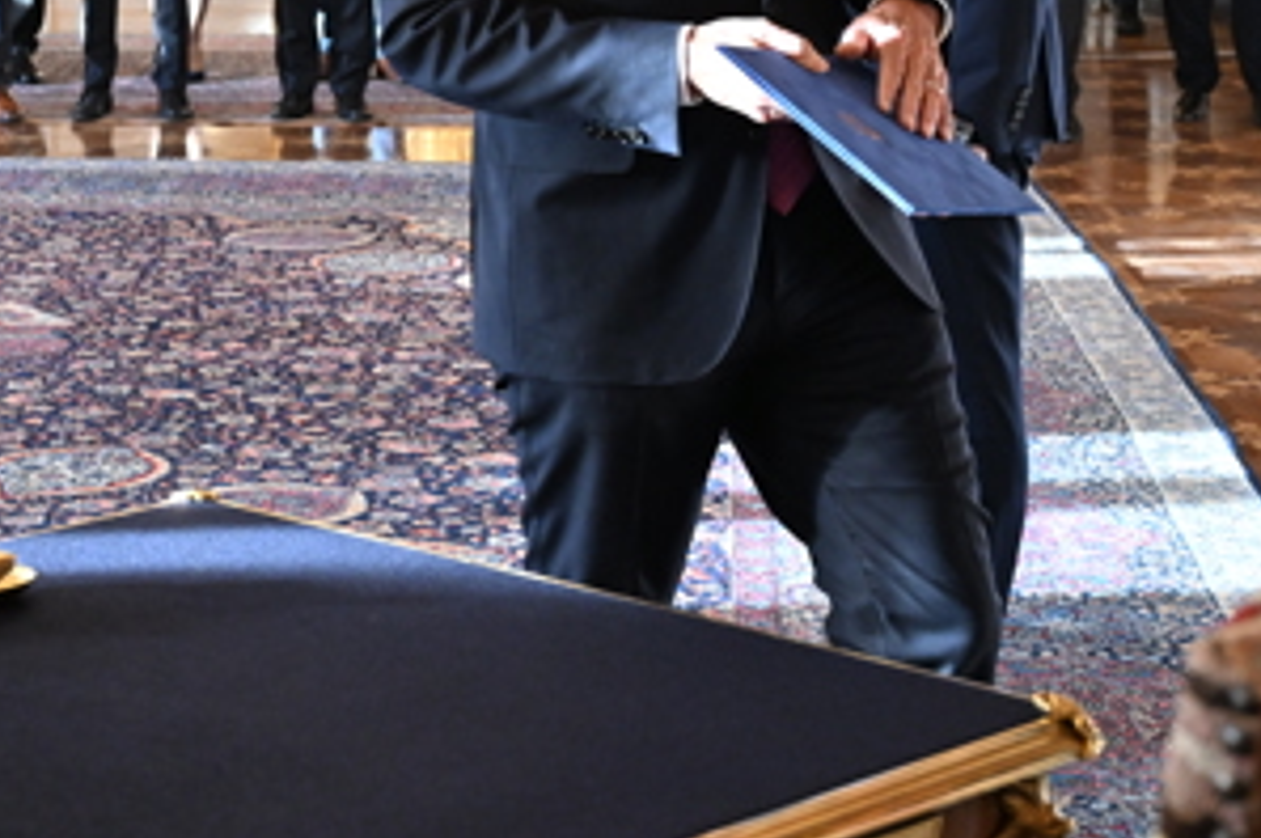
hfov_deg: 19.4
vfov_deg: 13.2
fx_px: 3569
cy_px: 4
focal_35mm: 102
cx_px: -21
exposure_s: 1/250
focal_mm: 44
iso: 3200
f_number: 5.6
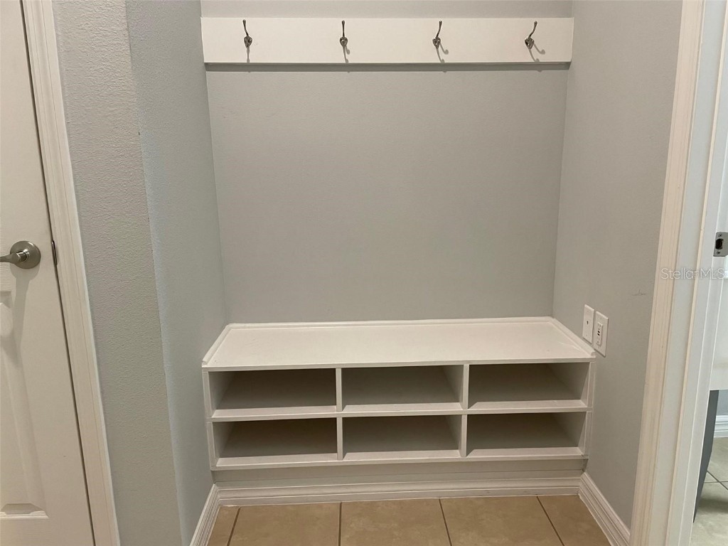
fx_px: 547
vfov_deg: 53.1
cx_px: 364
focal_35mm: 26
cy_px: 273
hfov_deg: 67.3
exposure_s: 1/60
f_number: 1.6
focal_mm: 4.2
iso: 200
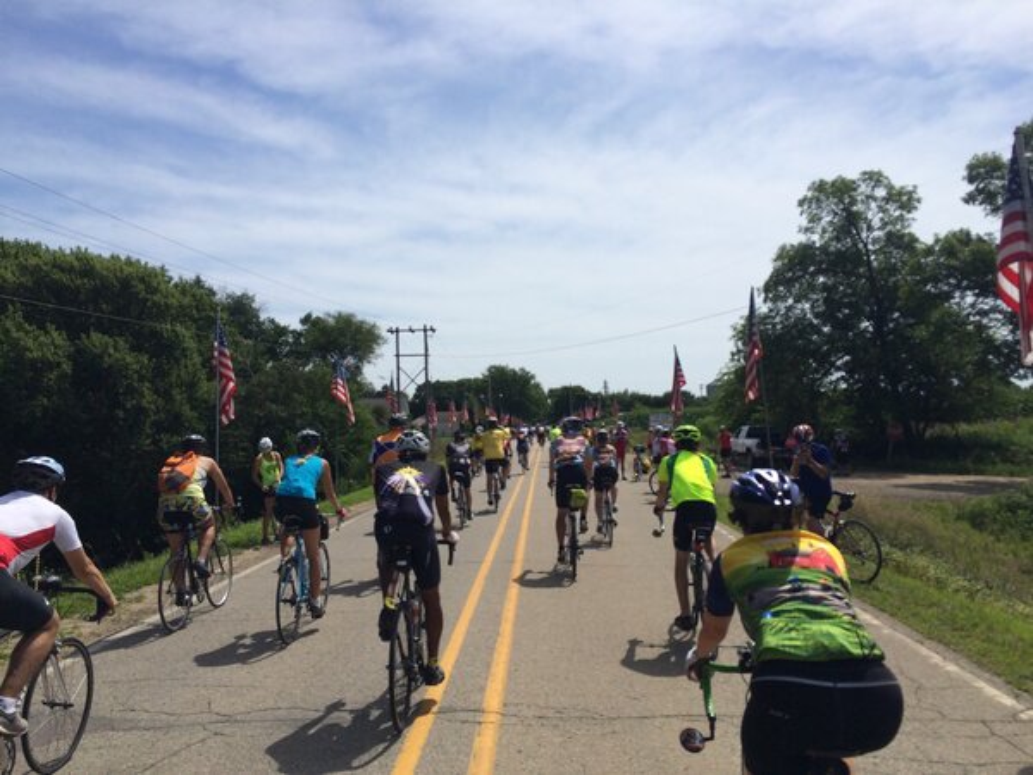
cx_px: 516
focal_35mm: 29
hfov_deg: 61.7
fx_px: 865
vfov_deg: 48.2
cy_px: 388
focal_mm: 4.15
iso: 32
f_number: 2.2
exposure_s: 1/4115
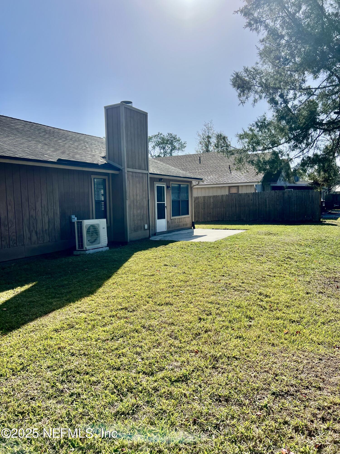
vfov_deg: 67.3
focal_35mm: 26
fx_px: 340
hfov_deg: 53.1
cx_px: 170
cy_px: 227
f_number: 1.5
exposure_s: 1/6211
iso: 50
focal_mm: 5.7
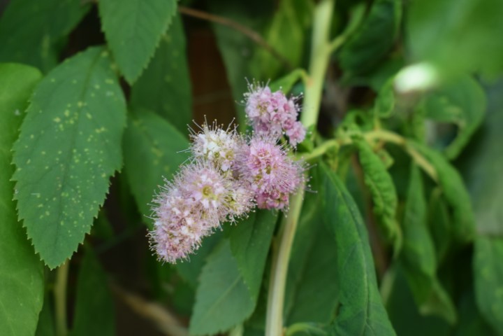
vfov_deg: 21.6
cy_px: 168
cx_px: 252
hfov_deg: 31.9
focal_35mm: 63
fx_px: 880
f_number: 5.6
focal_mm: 42
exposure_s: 1/125
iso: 800
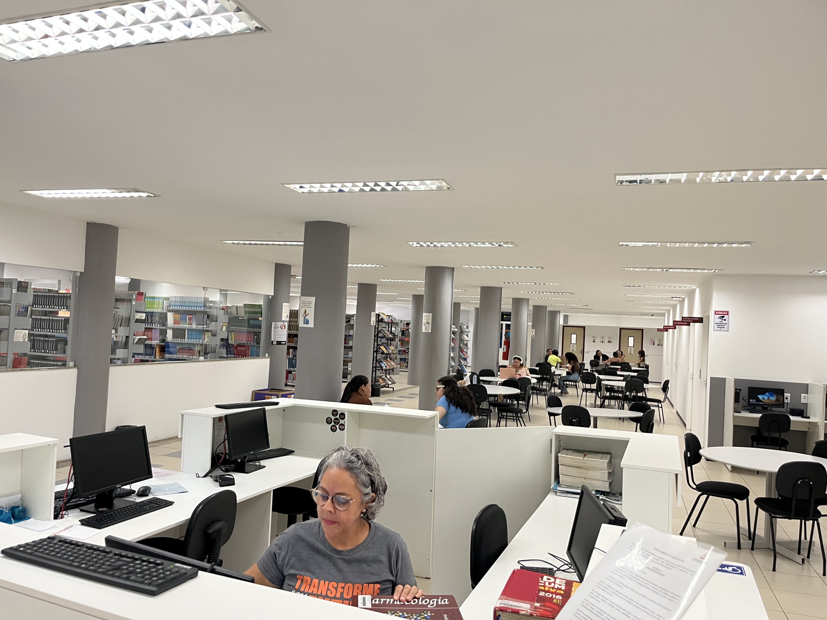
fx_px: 621
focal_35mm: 26
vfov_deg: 53.1
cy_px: 310
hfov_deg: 67.3
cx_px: 414
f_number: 1.6
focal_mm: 5.1
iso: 80
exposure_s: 1/60
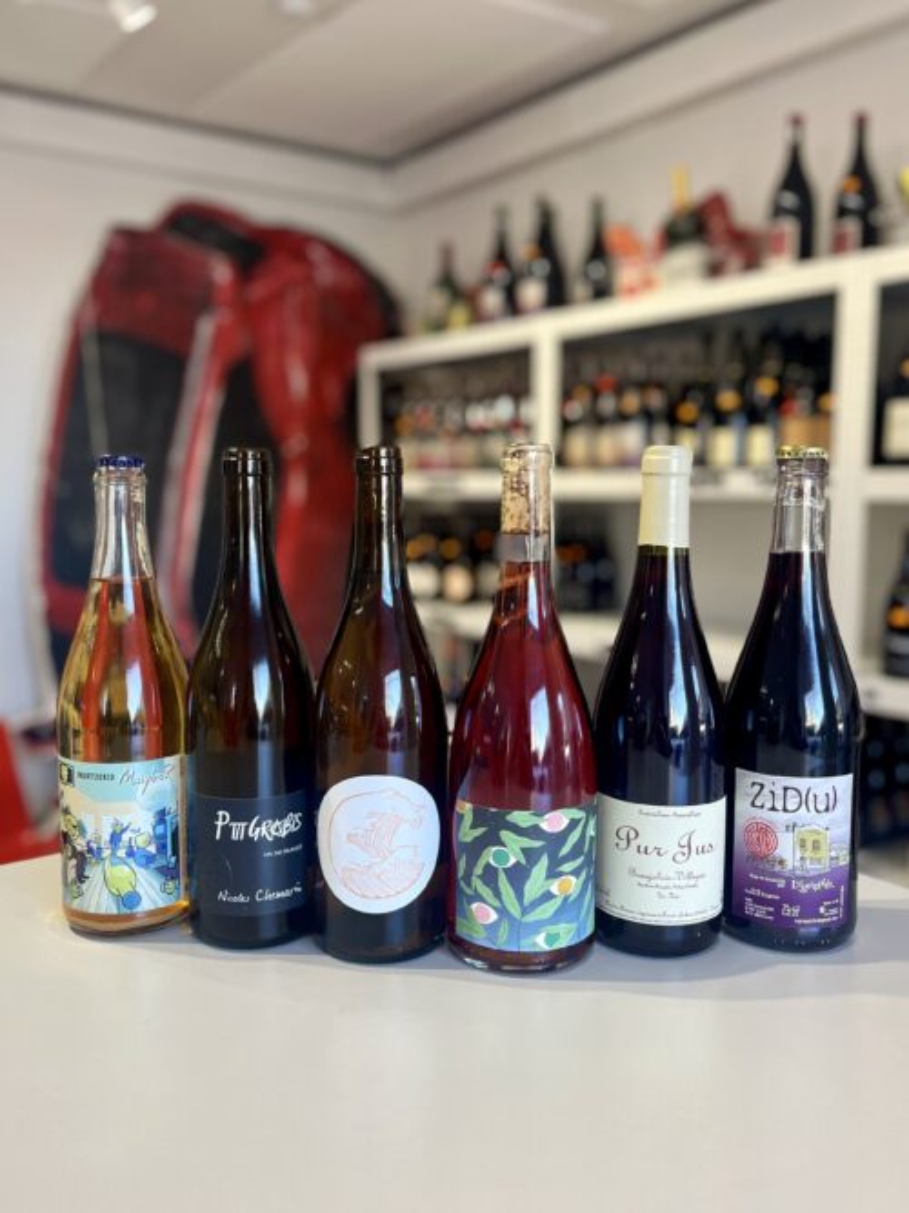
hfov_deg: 53.0
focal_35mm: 26
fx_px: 911
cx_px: 454
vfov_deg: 67.3
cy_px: 606
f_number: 1.6
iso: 100
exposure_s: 1/116
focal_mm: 5.1
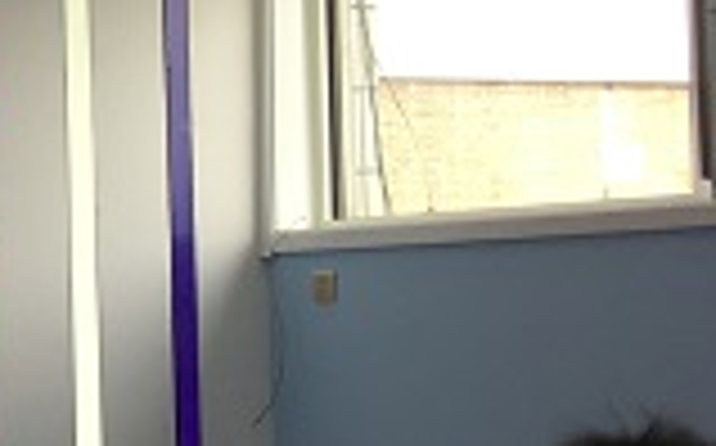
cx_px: -991
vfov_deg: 8.4
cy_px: 270
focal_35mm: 155
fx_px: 3021
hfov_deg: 11.3
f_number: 2.2
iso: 25
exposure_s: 1/100
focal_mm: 4.15
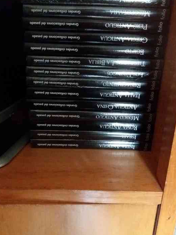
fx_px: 217
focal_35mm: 32
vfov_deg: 56.8
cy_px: 113
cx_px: 91
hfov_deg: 44.2
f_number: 1.9
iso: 1250
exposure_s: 1/17
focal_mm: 3.7
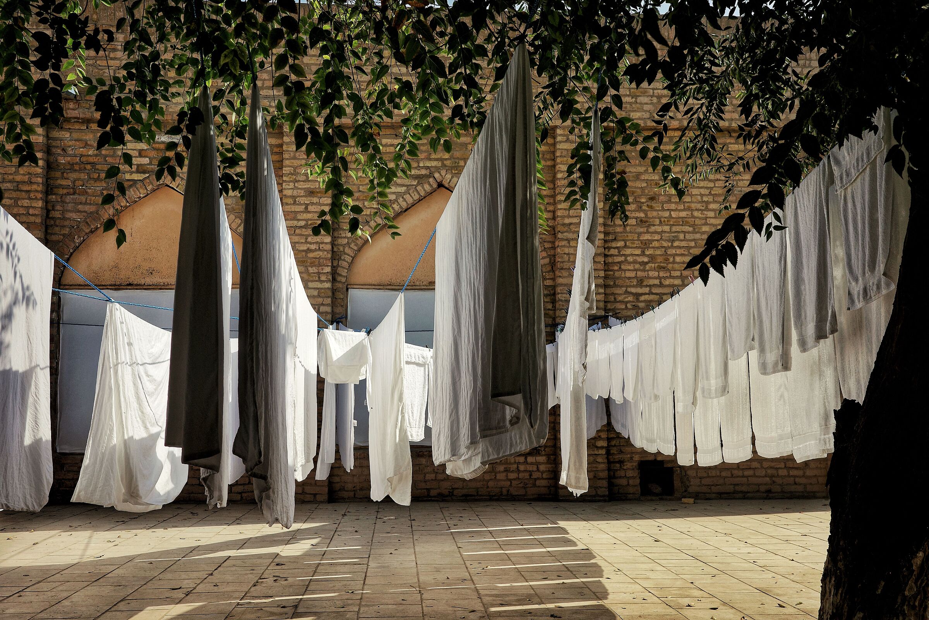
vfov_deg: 33.4
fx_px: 1032
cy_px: 310
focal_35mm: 40
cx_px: 464
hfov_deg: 48.5
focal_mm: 26
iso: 200
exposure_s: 1/1250
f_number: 5.6
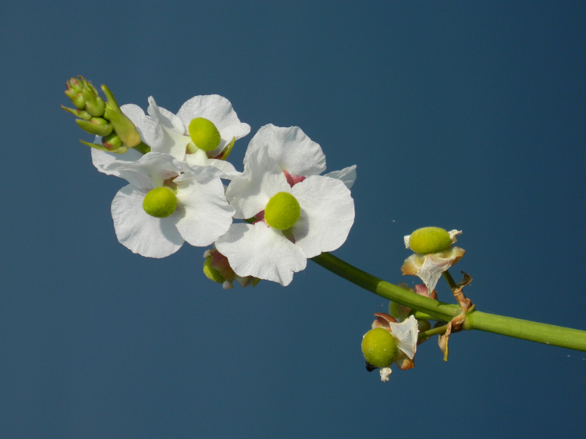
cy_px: 220
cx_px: 293
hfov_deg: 4.3
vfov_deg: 3.2
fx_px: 7871
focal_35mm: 465
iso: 80
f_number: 5.7
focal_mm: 83.7
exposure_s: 1/400
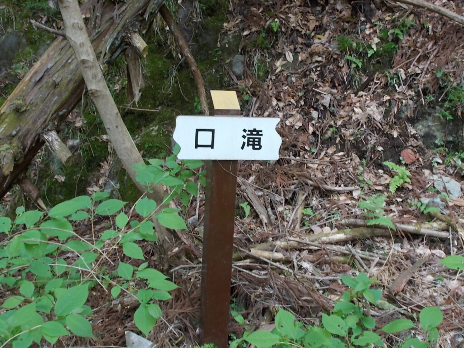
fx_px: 670
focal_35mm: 50
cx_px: 232
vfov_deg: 29.1
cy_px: 174
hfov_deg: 38.2
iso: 80
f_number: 4.5
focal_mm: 9
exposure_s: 1/30
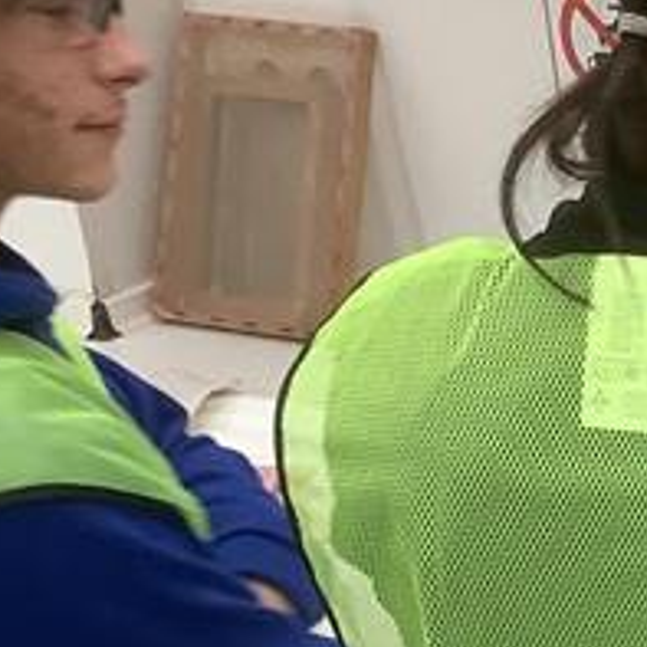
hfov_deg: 13.6
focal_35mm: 111
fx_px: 2347
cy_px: 667
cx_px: 1261
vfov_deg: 15.4
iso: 125
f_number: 2.4
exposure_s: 1/50
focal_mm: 3.3
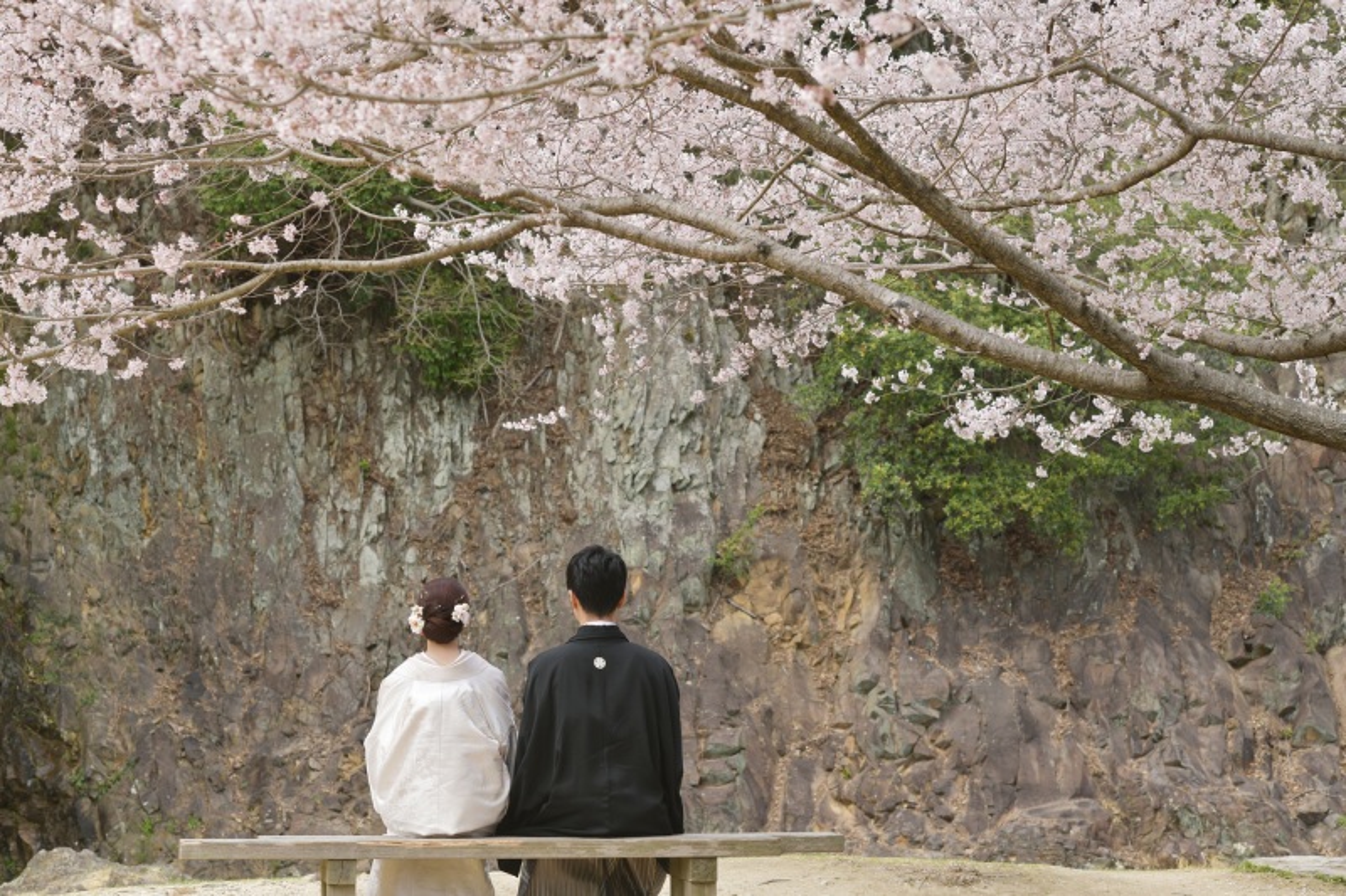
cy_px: 448
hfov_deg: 23.9
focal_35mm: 85
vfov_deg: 16.1
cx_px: 673
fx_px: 3177
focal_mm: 85
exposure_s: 1/250
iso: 125
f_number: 7.1
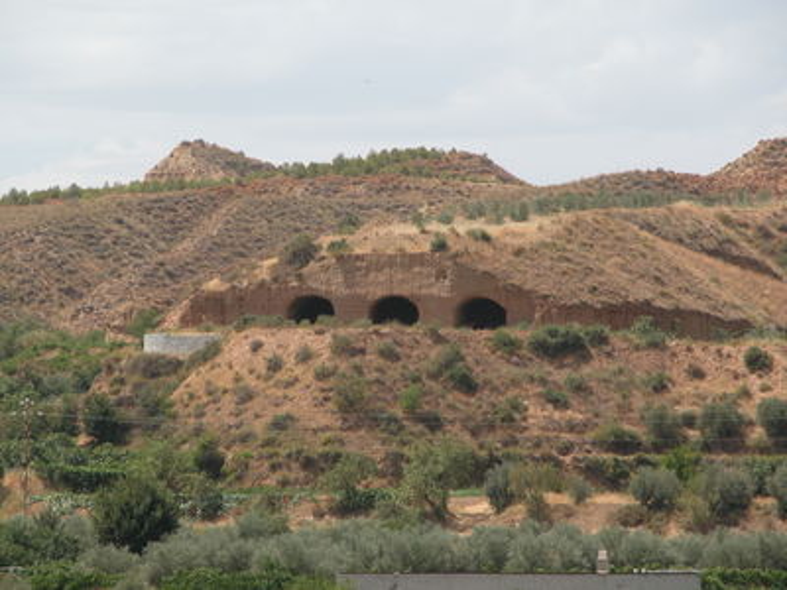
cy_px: 295
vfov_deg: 5.3
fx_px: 6366
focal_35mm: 280
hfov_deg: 7.1
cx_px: 394
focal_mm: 71.2
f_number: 5.9
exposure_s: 1/371
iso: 100
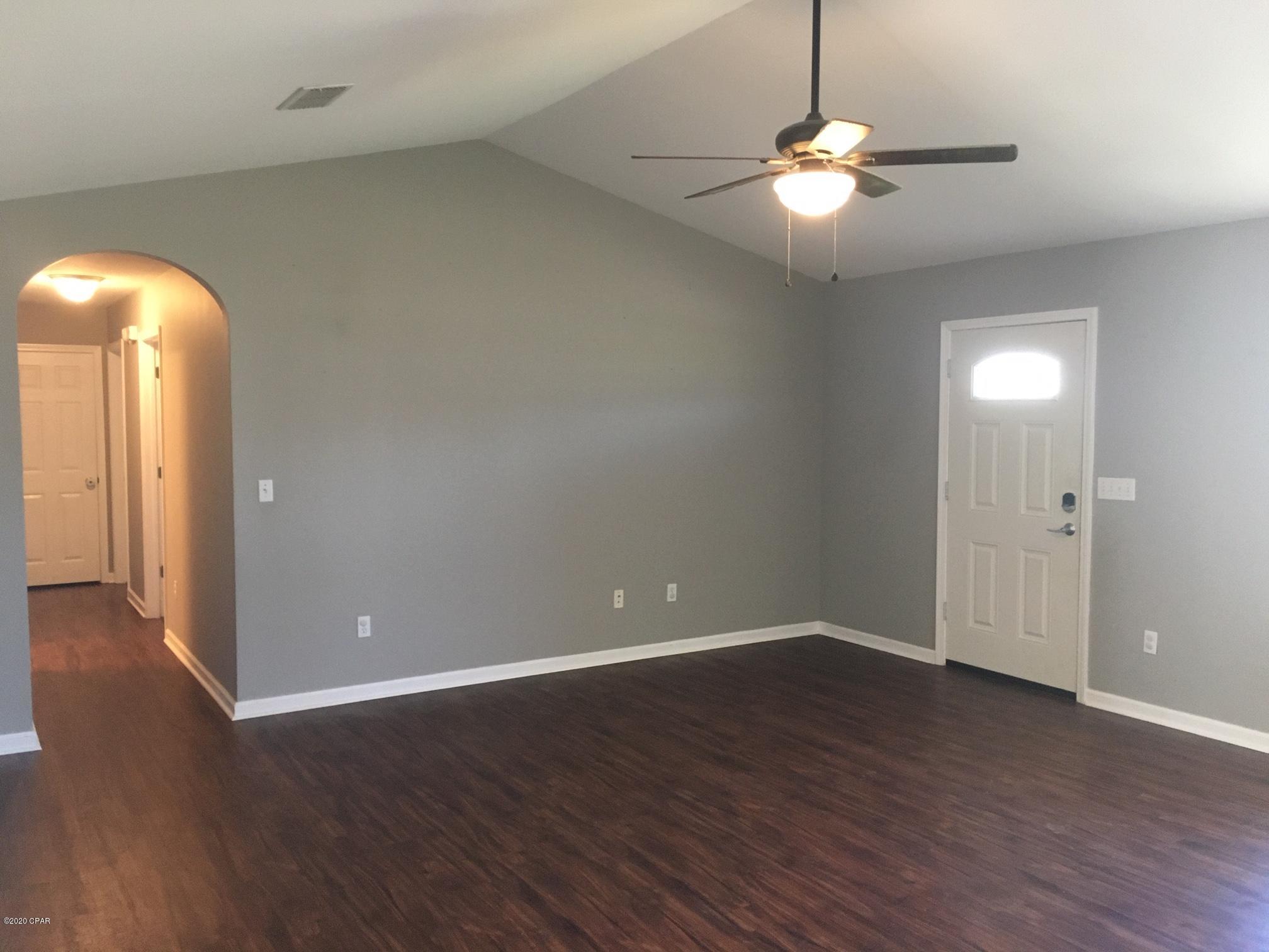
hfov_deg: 61.7
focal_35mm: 29
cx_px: 634
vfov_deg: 48.2
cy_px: 476
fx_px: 1063
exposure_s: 1/30
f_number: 2.2
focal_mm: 4.15
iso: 200
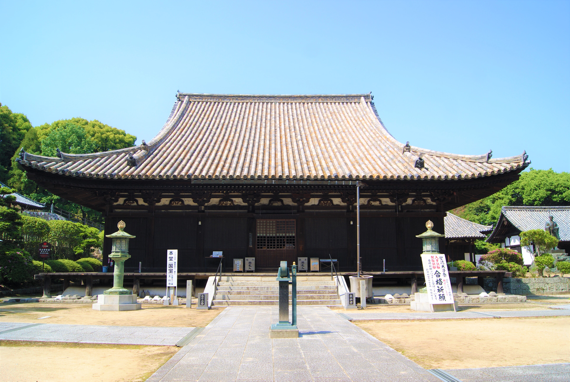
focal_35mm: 82
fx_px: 1308
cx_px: 285
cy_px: 191
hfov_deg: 24.6
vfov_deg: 16.6
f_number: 9
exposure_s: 1/250
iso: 100
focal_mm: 55
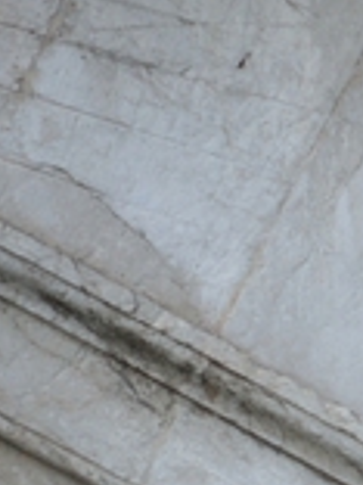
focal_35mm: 1289
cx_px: 996
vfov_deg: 1.5
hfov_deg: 1.2
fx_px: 18023
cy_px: 331
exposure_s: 1/160
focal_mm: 200
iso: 640
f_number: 5.6
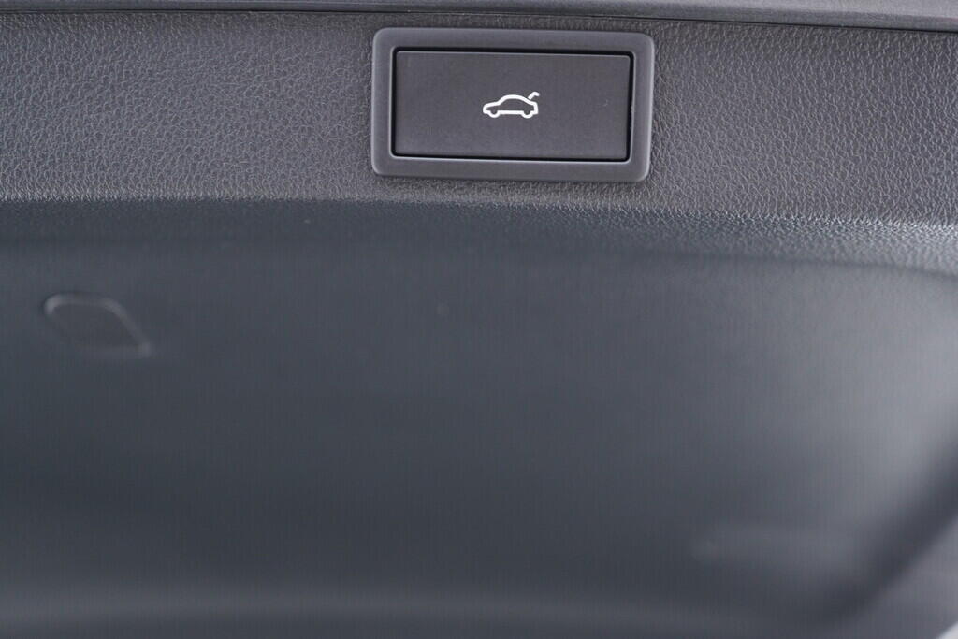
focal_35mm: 36
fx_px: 958
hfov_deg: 53.1
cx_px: 479
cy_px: 320
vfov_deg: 36.9
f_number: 2.8
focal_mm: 24
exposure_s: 1/40
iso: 640
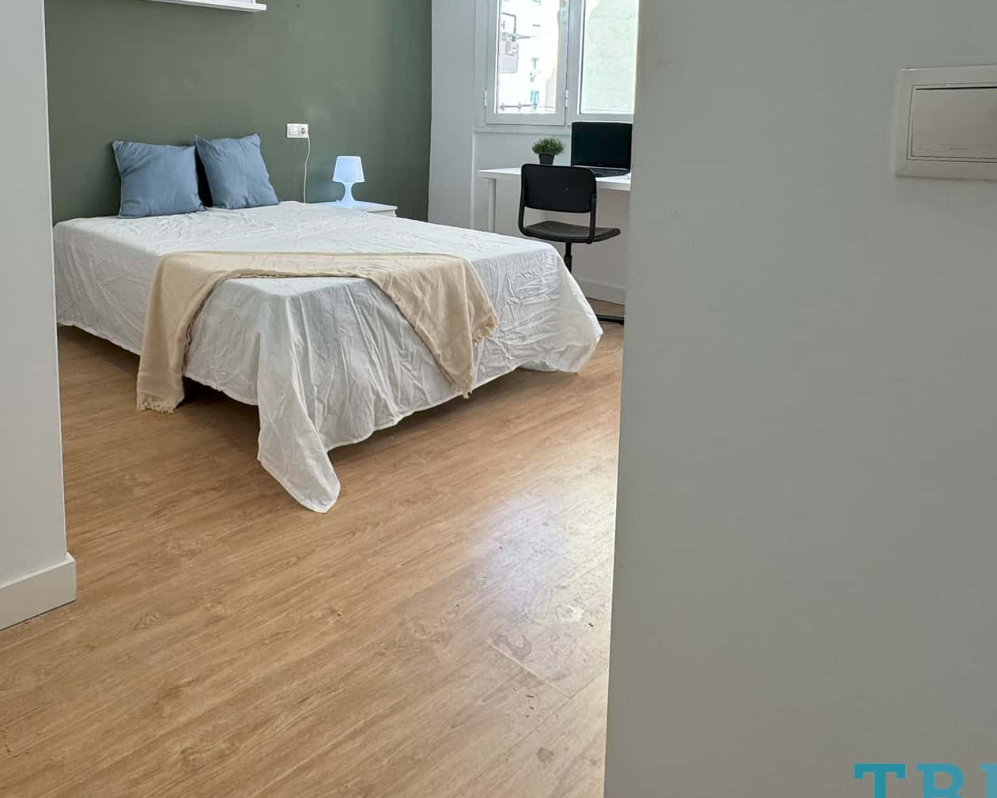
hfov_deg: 64.6
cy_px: 198
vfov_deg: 52.5
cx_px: 349
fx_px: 767
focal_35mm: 26
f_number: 2.2
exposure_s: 1/100
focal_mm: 2.22
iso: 50
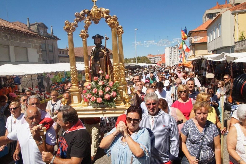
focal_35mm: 36
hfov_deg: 53.1
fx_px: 246
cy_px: 82
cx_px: 123
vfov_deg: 36.9
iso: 400
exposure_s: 1/1250
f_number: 9
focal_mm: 24
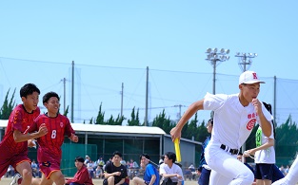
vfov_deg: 11.9
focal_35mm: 110
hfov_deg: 19.0
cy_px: 127
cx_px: 137
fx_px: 893
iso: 200
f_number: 2.8
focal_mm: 50
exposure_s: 1/2000
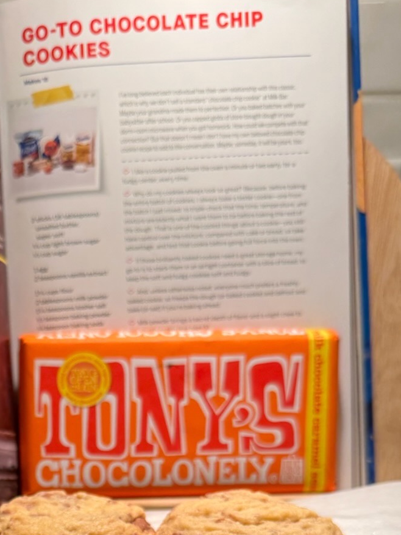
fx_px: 865
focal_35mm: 56
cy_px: 618
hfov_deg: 25.2
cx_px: 28
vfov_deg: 30.1
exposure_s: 1/120
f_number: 1.78
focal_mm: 6.76
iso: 100
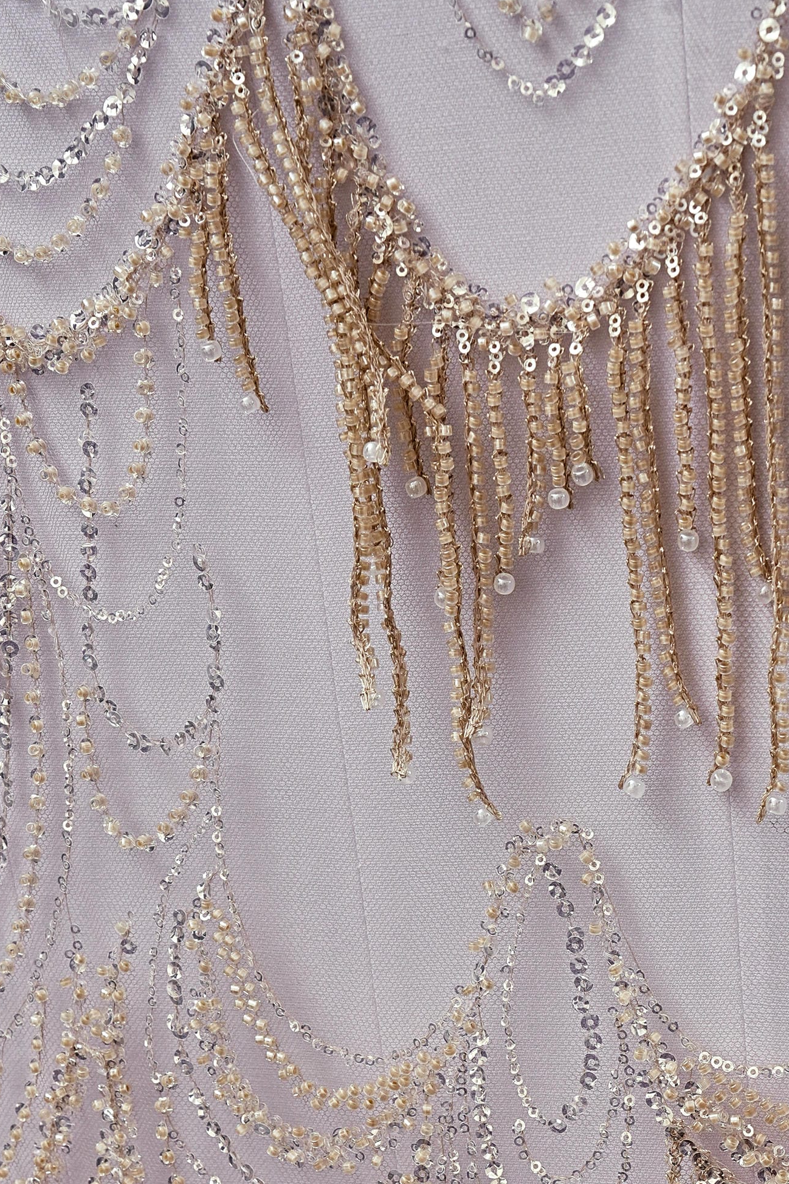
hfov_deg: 12.6
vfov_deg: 18.4
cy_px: 1189
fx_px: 3550
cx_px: 649
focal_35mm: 108
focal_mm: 50
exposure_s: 1/125
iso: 100
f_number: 11
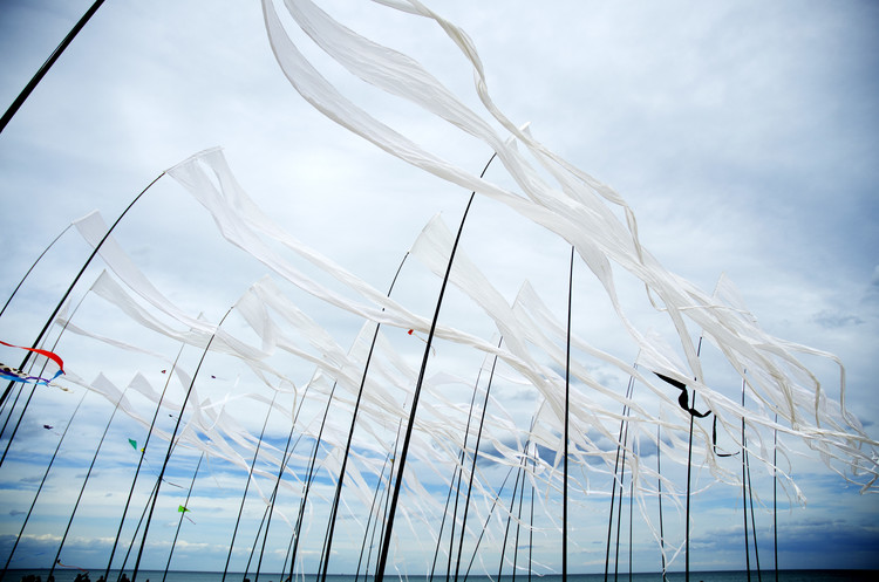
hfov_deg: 67.5
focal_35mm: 27
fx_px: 658
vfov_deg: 47.8
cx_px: 440
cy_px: 291
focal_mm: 18
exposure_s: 1/2500
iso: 200
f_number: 4
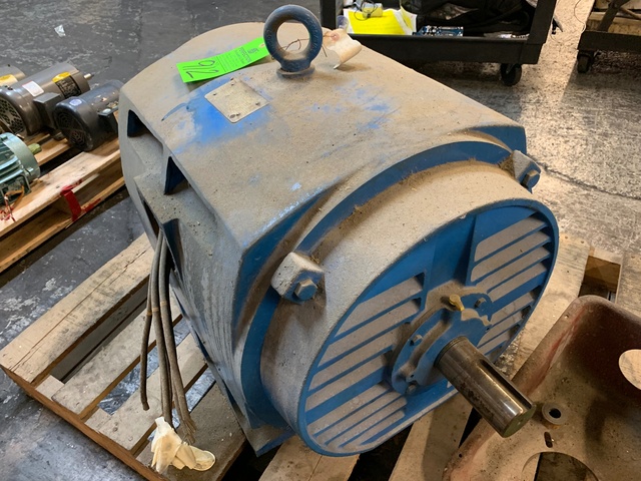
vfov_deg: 53.1
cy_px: 240
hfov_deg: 67.3
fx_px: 481
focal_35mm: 26
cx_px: 320
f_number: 1.8
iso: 320
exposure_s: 1/40
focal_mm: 4.25
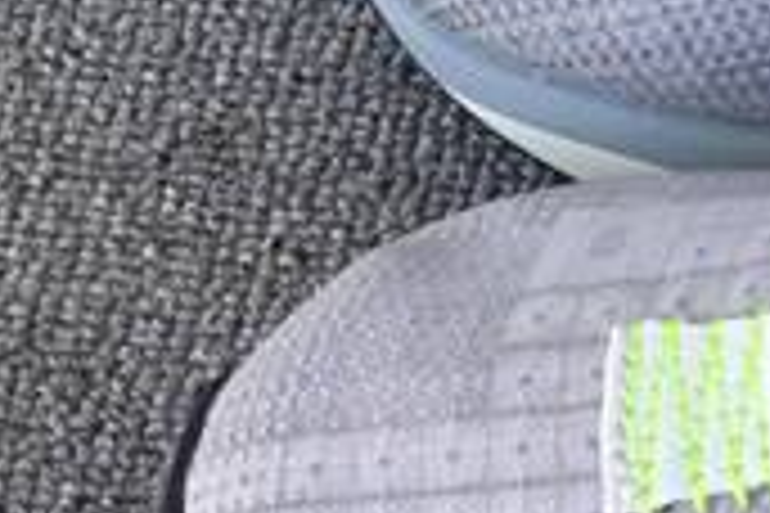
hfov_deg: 11.3
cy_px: 38
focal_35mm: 170
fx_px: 3636
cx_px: 1355
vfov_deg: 8.0
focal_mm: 3.3
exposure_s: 1/145
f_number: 2.4
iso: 25
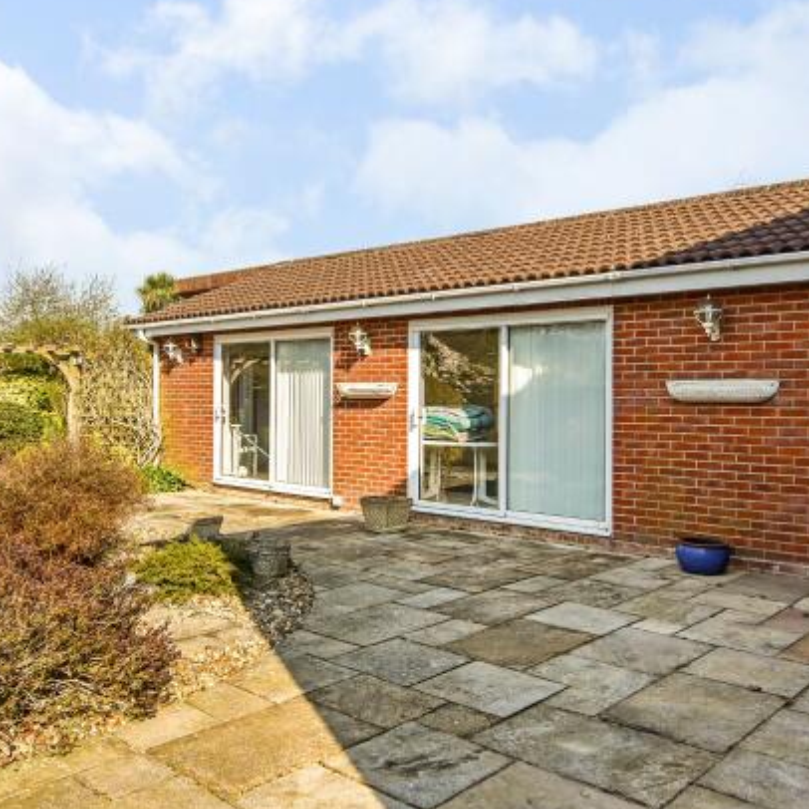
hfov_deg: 53.9
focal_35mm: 30
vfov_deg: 54.0
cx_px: 357
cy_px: 397
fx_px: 793
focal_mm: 14
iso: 400
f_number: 7.1
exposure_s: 1/1600
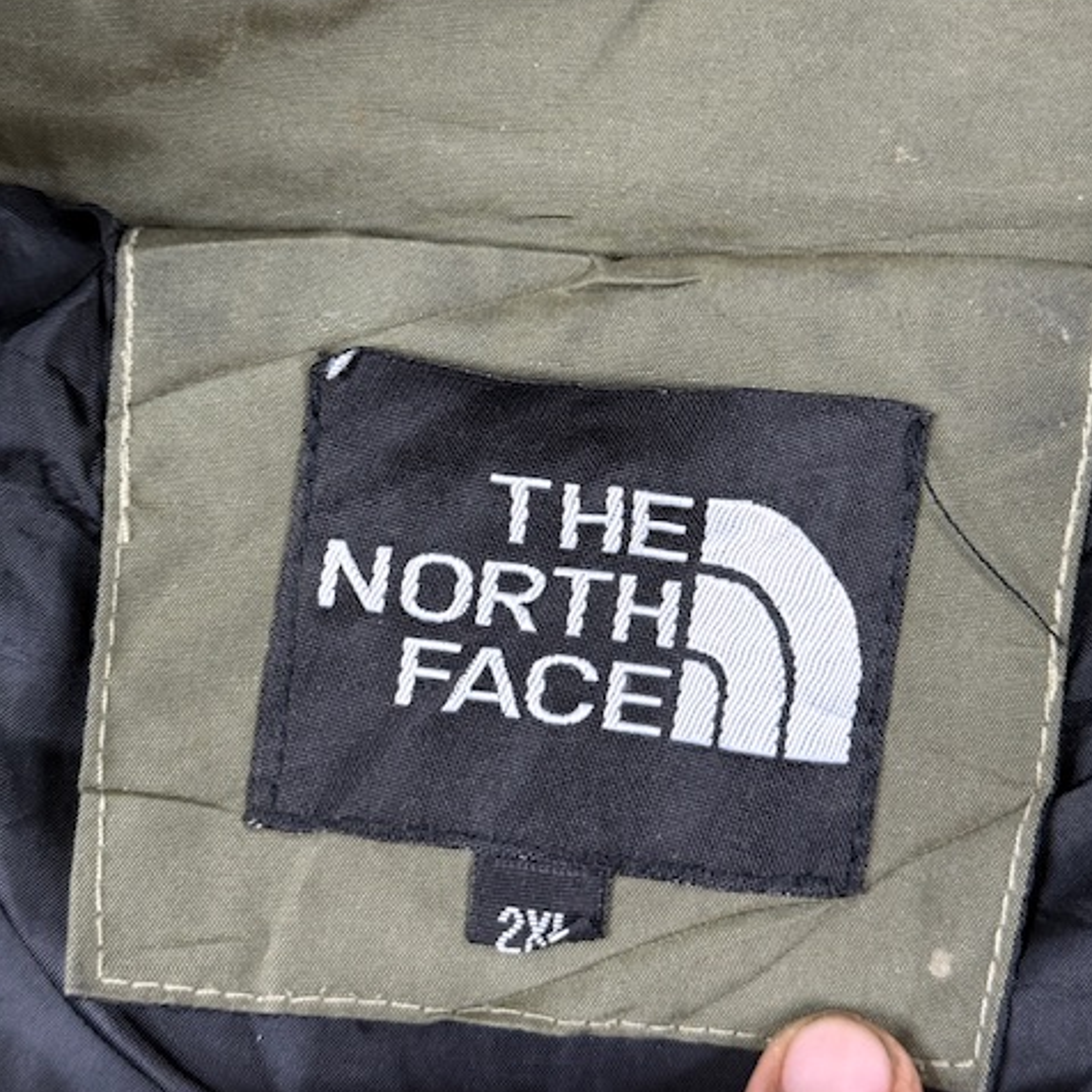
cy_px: 406
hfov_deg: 30.0
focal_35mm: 57
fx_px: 2034
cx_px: 548
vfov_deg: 29.9
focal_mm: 6.76
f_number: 1.78
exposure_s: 1/50
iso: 160
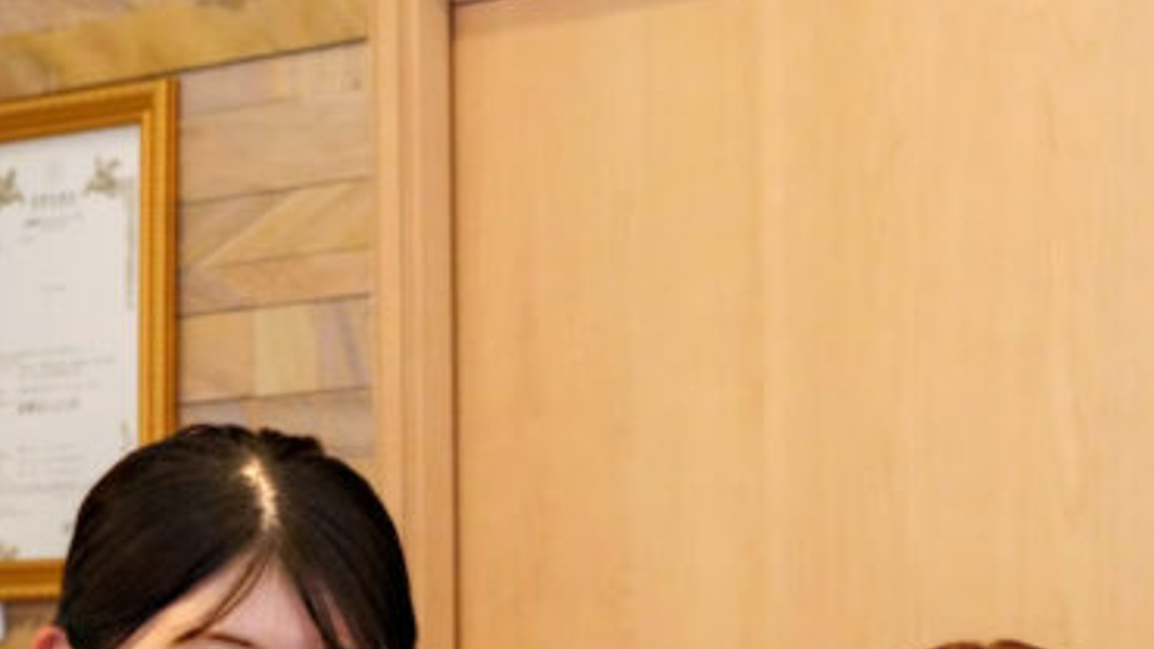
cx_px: 1338
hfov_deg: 14.4
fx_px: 4436
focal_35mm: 145
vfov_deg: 8.2
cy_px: 1031
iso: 12800
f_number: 13
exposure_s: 1/100
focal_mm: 50
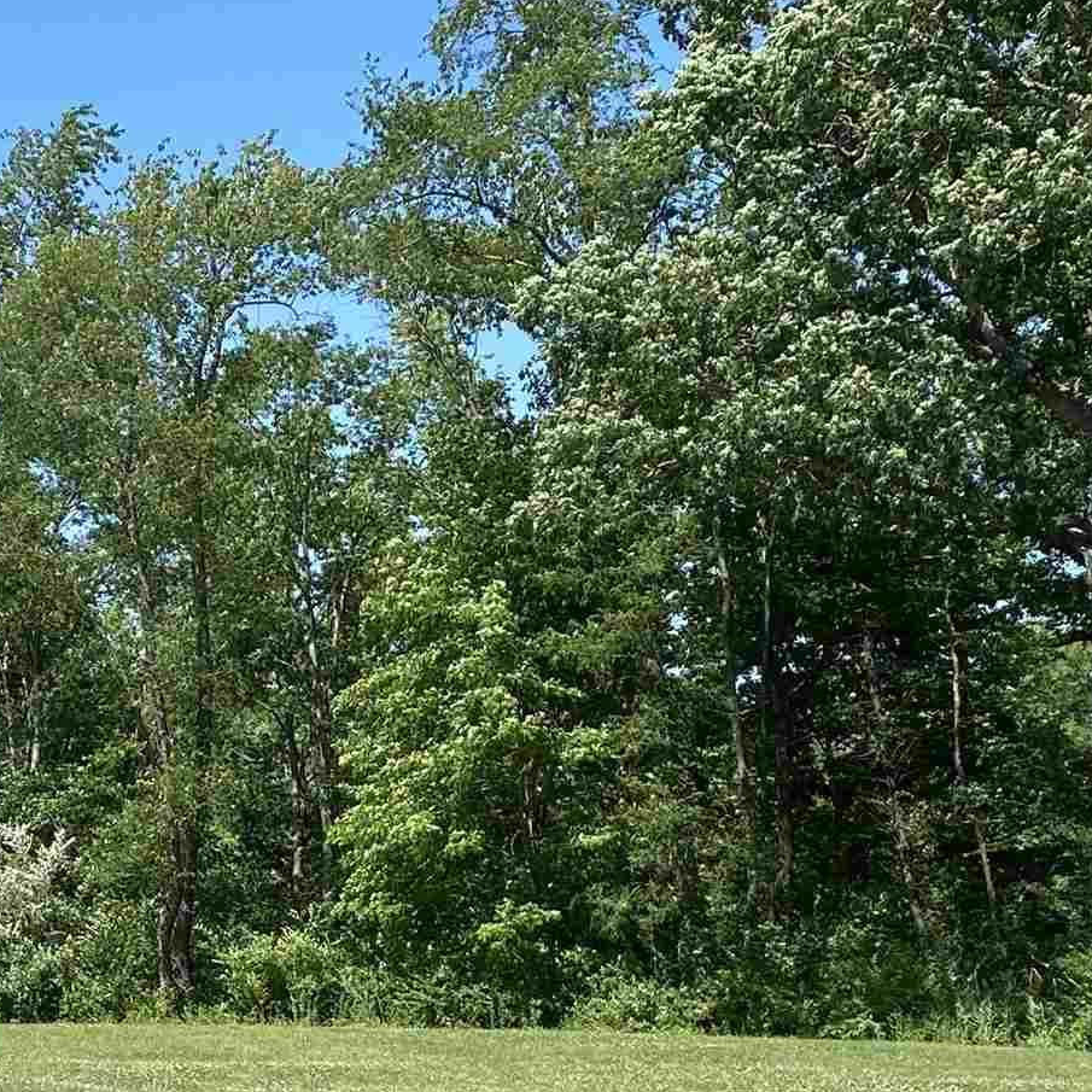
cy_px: 959
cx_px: 195
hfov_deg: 21.9
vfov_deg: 21.7
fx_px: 2784
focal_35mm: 78
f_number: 1.8
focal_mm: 4.25
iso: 32
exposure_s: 1/1838
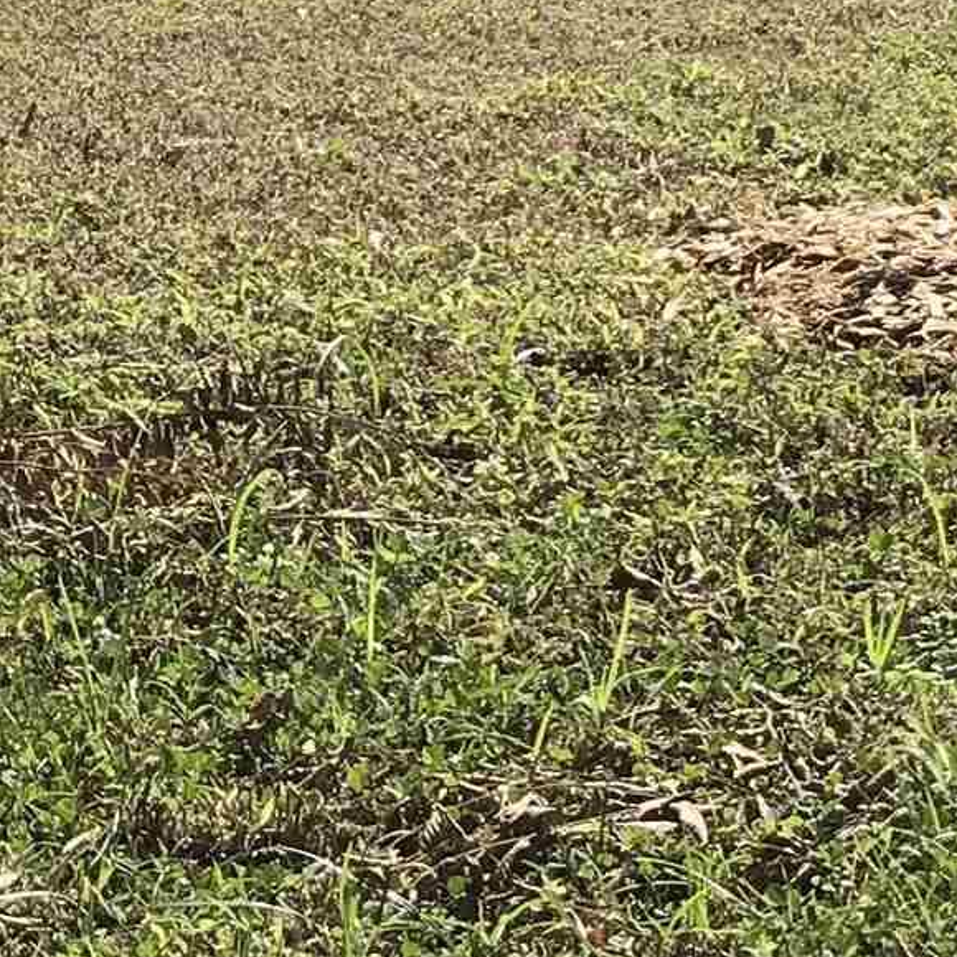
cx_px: -107
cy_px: 112
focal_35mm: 131
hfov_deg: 13.1
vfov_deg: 13.2
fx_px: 4097
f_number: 1.8
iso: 20
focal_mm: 3.99
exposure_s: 1/1880
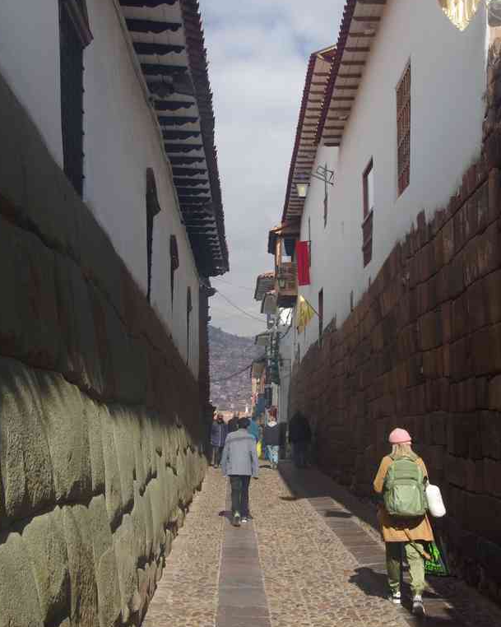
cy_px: 283
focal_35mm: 48
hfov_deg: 31.4
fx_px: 890
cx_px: 249
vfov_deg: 38.8
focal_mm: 26
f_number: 11
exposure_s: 1/60
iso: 200
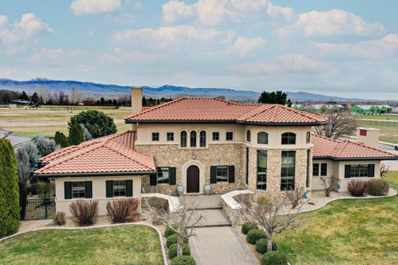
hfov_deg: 63.6
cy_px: 129
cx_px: 204
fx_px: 321
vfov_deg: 45.0
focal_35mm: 29
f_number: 5
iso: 100
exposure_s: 1/320
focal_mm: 10.26
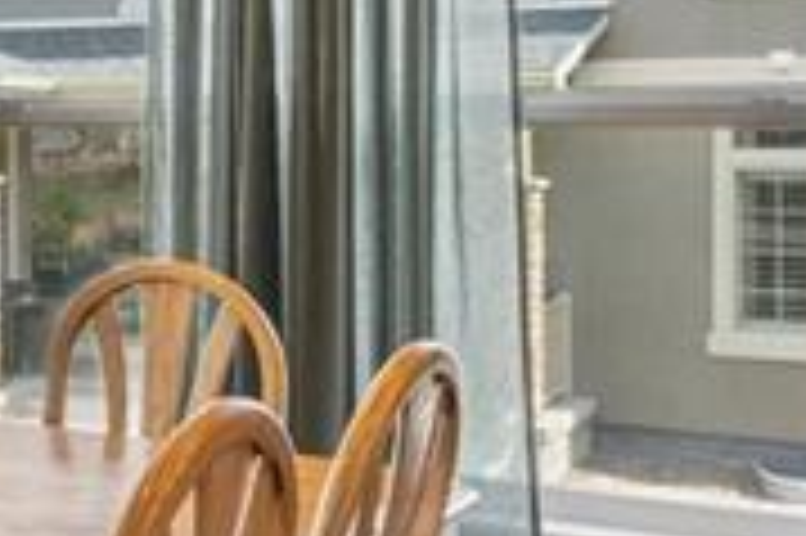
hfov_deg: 21.7
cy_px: 153
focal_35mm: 80
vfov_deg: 17.0
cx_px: -365
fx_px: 1789
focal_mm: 14
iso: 100
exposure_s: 1/5
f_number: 13
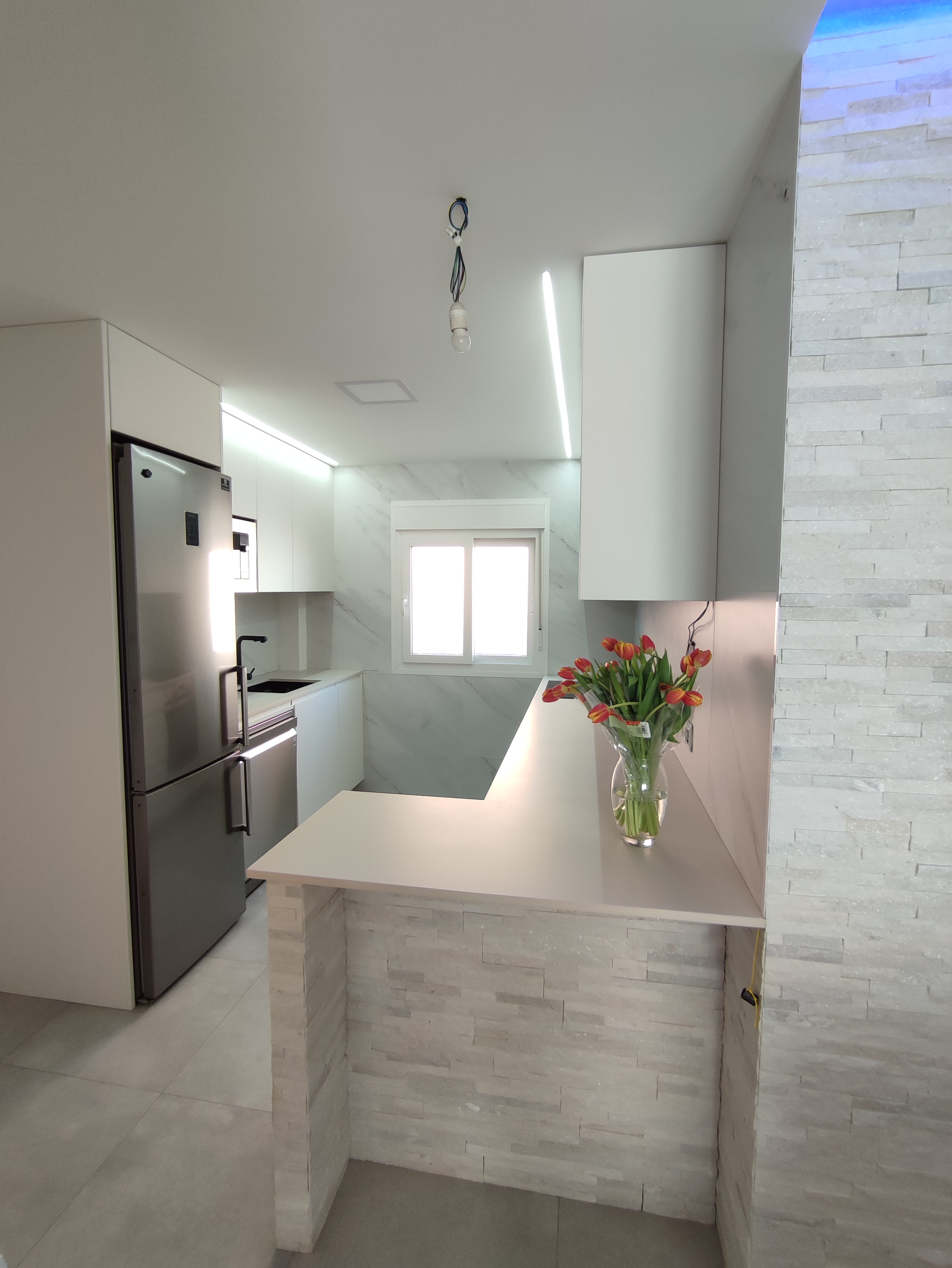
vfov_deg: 94.5
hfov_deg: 78.2
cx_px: 476
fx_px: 586
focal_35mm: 16
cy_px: 634
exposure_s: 1/100
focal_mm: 1.65
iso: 128
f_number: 2.2
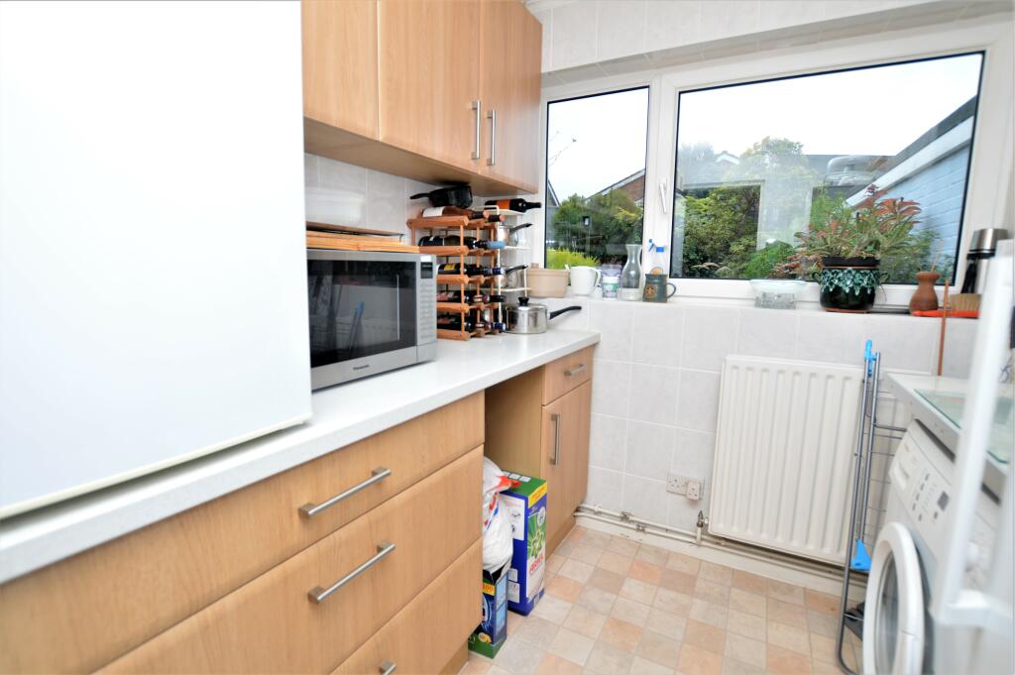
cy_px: 338
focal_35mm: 15
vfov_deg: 77.2
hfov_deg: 100.4
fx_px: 423
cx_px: 508
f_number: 3.5
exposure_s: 1/60
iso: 100
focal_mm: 10
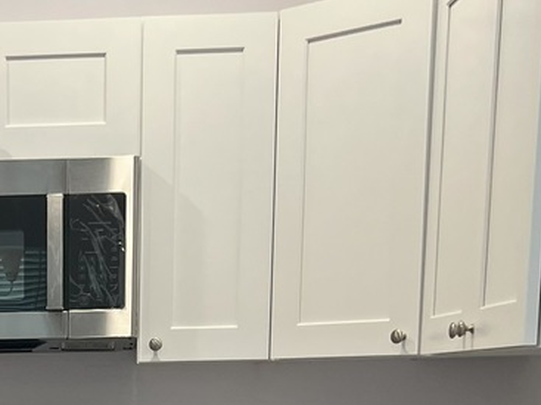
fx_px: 1594
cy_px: 701
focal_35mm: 102
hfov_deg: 18.6
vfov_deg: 13.2
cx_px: -47
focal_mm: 5.7
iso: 100
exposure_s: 1/120
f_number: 1.5
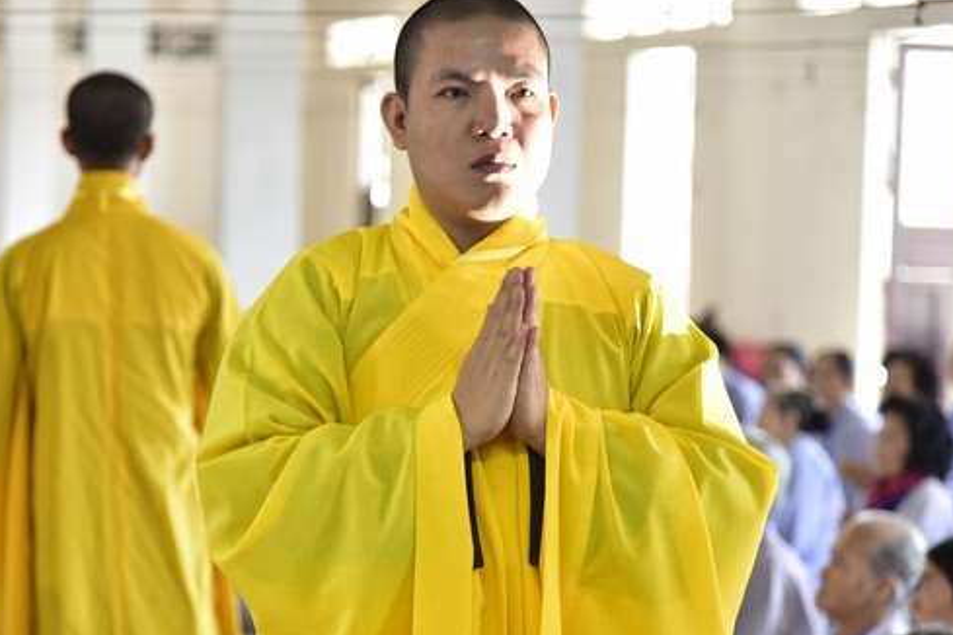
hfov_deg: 15.4
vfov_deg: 10.3
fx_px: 3521
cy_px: 378
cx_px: 388
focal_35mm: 133
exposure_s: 1/30
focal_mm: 100
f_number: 4
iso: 1600
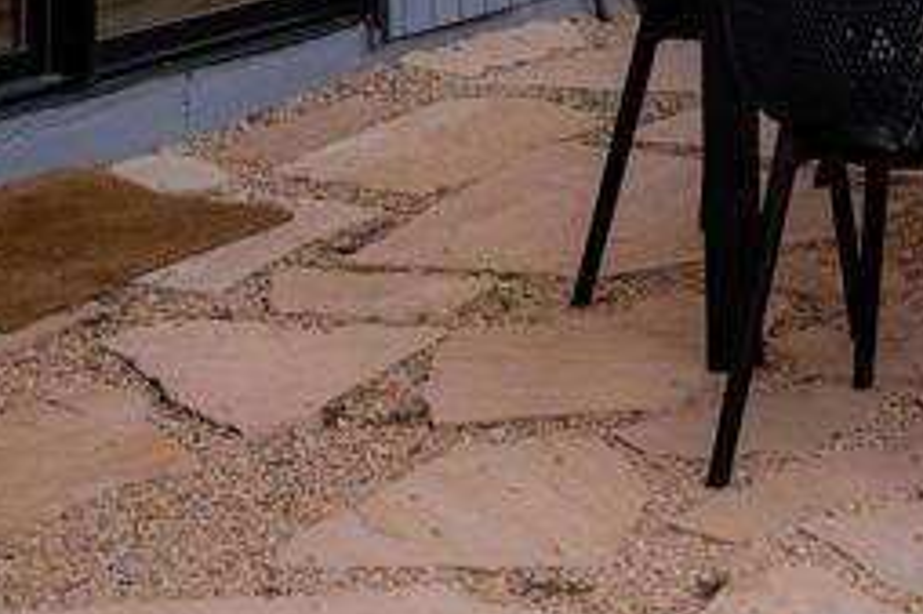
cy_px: -549
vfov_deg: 9.2
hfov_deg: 14.3
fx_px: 3613
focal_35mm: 141
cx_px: 967
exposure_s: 1/125
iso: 400
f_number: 2.2
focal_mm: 35
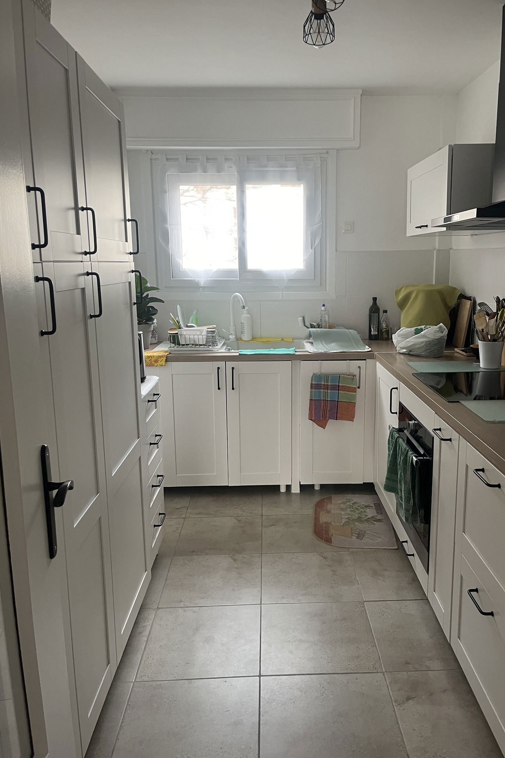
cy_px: 367
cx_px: 289
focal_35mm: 28
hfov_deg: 46.3
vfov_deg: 65.5
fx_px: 589
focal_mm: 5.1
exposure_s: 1/63
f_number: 1.6
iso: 125
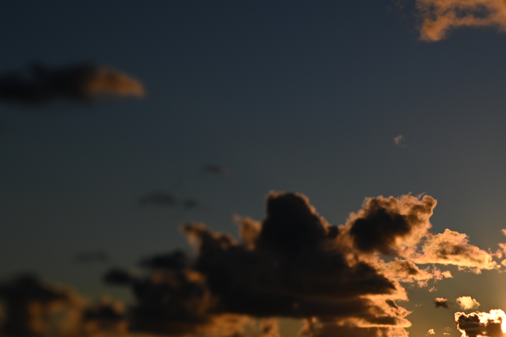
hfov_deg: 18.4
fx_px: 1517
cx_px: 517
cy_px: 330
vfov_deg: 12.5
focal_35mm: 108
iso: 100
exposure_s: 1/5000
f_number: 1.4
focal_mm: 50
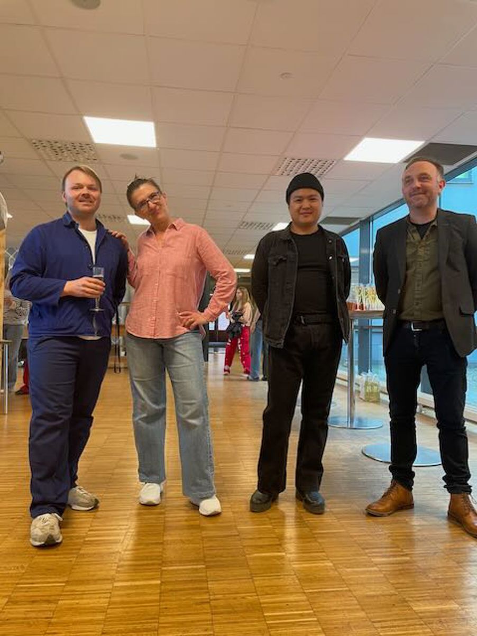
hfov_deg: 53.1
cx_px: 238
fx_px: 478
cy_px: 318
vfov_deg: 67.3
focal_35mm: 26
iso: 100
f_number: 1.6
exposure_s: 1/50
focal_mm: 4.2
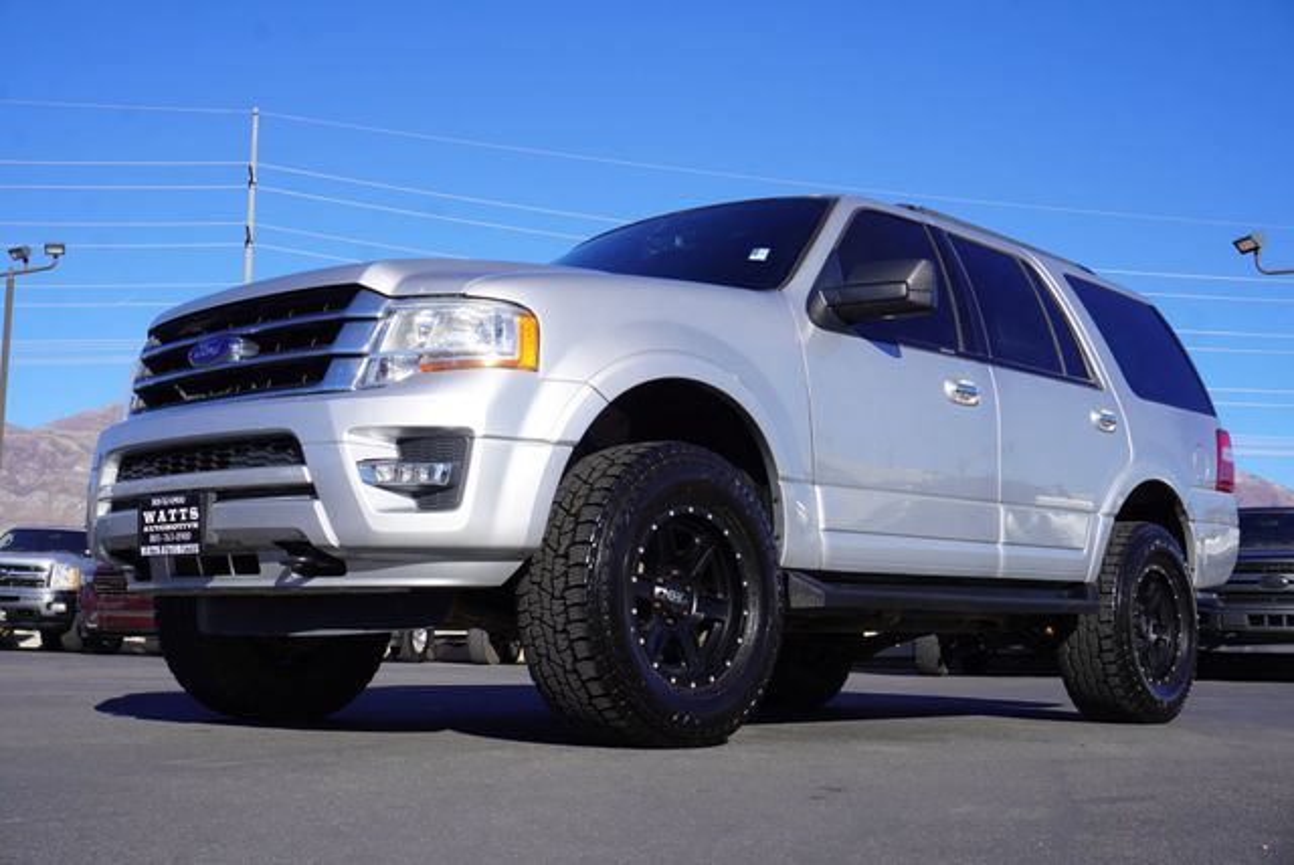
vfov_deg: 32.0
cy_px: 432
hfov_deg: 46.4
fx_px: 1511
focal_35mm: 42
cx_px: 647
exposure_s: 1/125
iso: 100
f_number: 11
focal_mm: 28
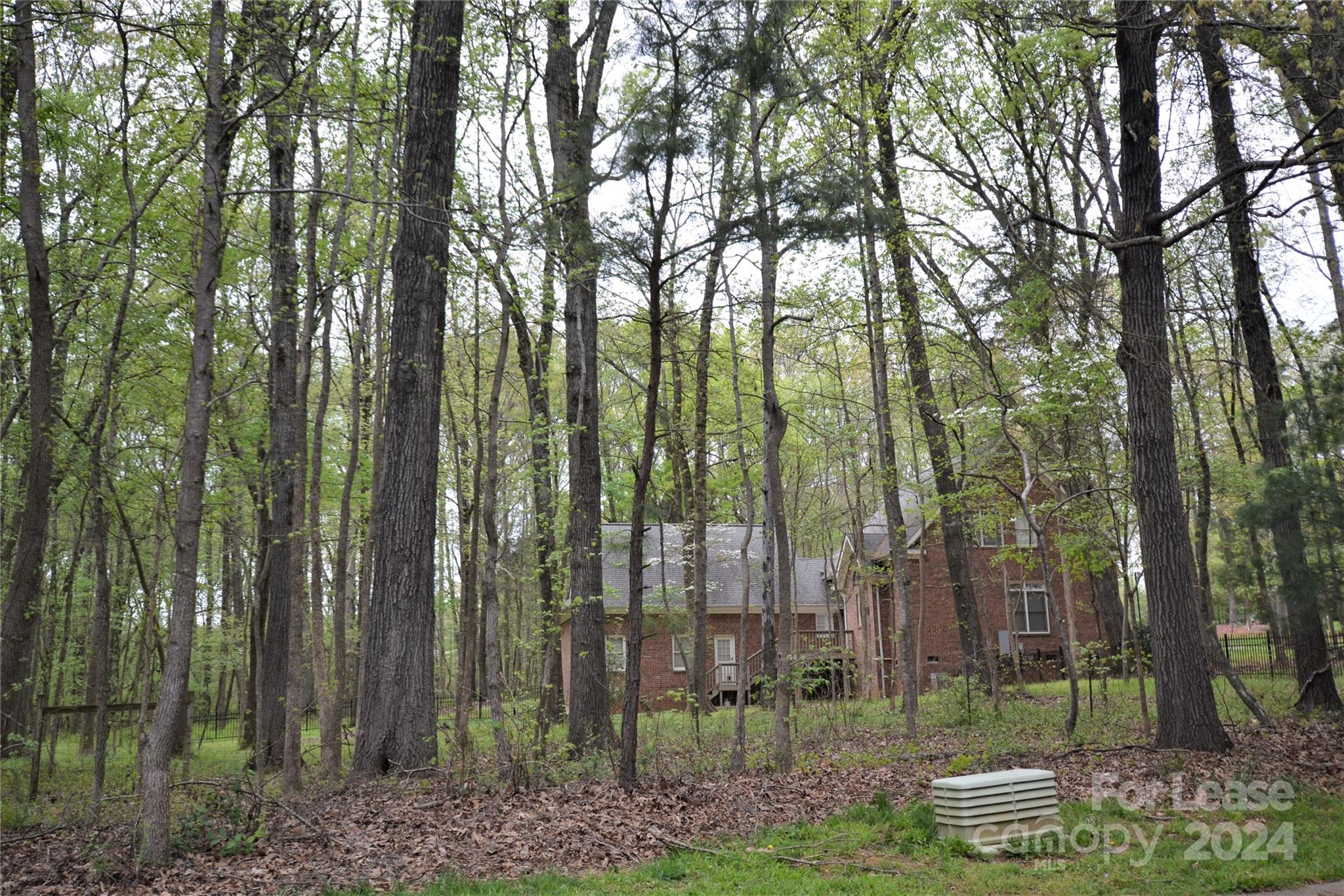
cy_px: 448
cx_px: 672
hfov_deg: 53.1
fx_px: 1344
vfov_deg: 36.9
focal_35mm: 36
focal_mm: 24
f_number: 5.6
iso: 200
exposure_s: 1/125
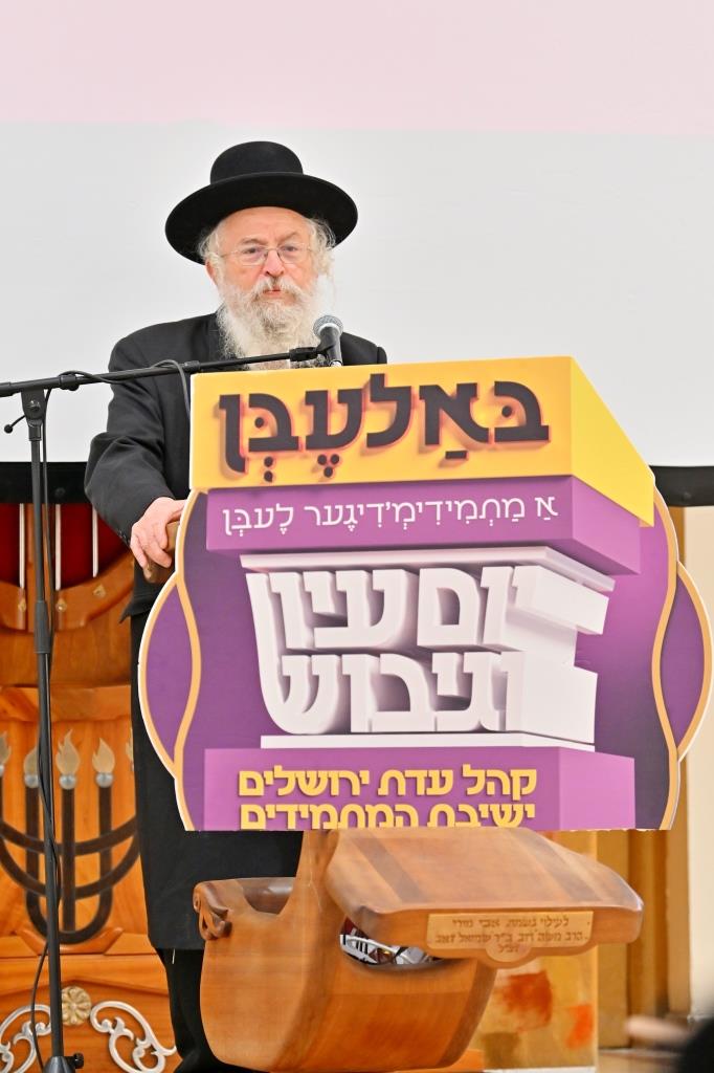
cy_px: 536
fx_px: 6906
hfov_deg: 5.9
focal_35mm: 232
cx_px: 357
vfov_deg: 8.9
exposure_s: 1/250
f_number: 2.8
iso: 640
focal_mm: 155
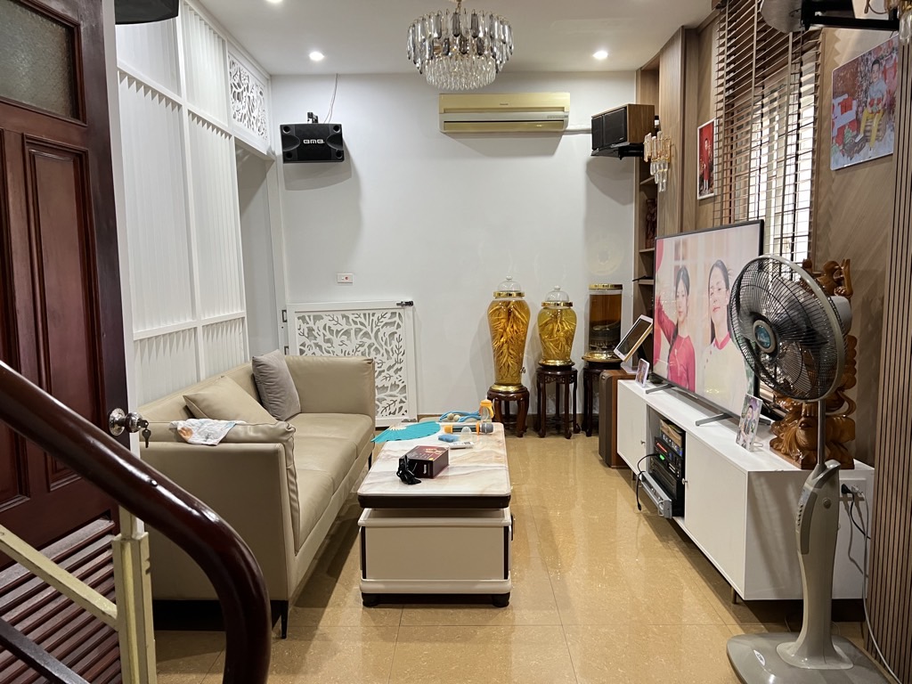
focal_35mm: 26
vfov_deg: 53.1
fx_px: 685
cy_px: 342
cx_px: 456
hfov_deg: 67.3
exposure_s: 1/50
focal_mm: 5.7
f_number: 1.5
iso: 160
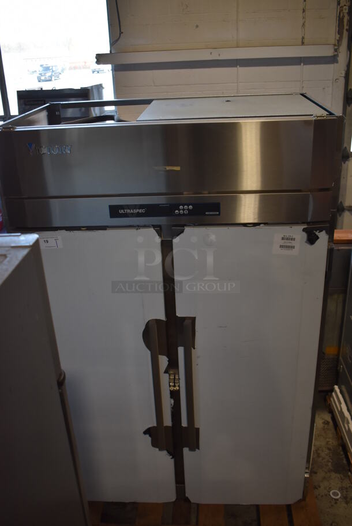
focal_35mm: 33
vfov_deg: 57.2
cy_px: 263
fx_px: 483
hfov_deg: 40.0
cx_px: 176
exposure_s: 1/250
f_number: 3.8
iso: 640
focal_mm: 22
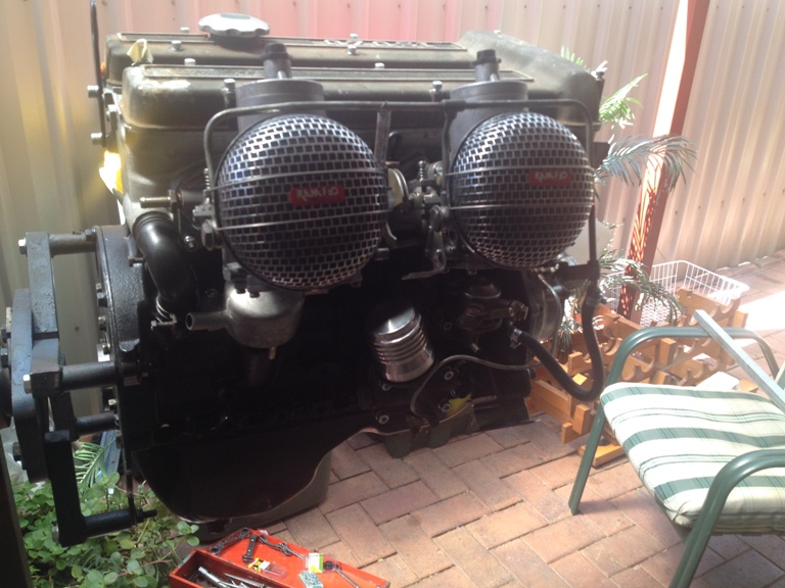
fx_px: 794
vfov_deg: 40.7
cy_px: 294
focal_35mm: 35
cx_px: 392
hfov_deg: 52.6
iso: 50
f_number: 2.4
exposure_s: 1/60
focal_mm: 4.28
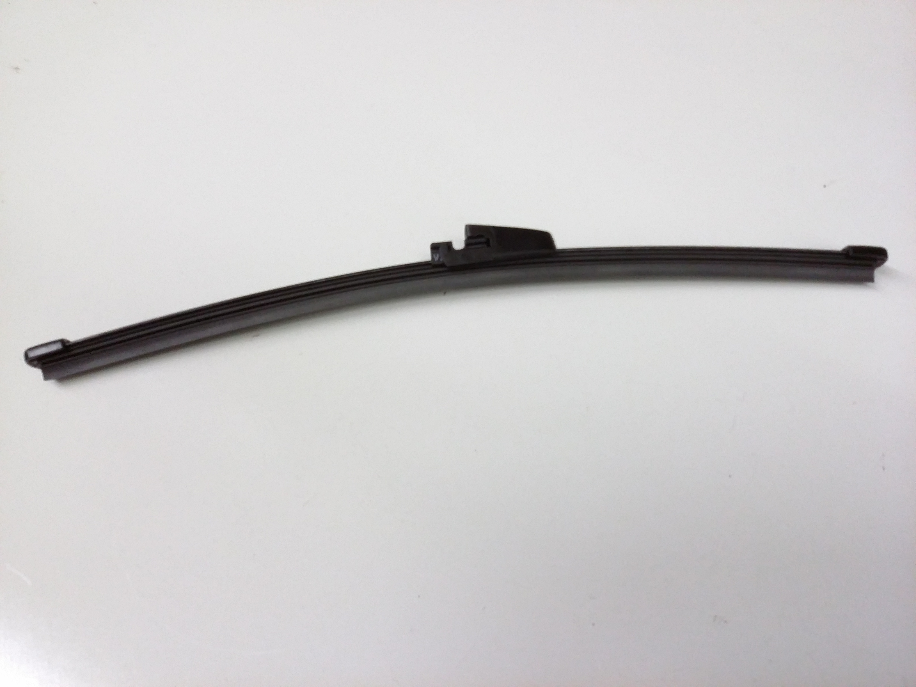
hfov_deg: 56.8
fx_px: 847
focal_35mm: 32
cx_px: 458
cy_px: 344
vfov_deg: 44.2
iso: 160
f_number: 2.4
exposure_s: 1/20
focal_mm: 3.4
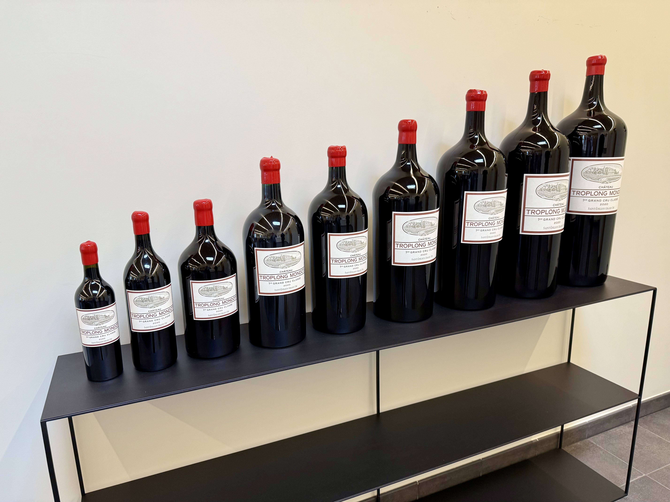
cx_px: 335
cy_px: 251
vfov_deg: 56.8
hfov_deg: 71.6
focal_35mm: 24
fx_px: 465
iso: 160
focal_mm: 6.76
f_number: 1.78
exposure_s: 1/100
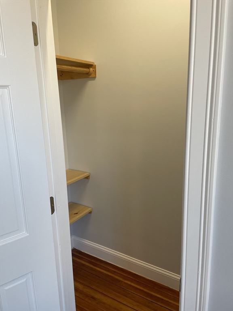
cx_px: 116
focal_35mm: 26
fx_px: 233
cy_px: 156
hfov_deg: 53.1
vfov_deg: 67.3
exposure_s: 1/120
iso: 50
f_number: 1.6
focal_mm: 4.2
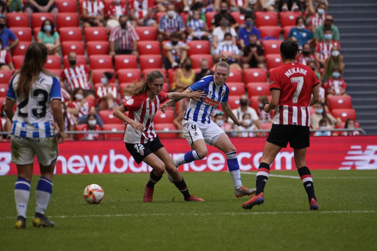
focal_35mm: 600
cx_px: 188
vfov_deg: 2.3
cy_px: 126
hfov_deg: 3.4
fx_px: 6279
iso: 2500
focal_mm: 400
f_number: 5.6
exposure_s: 1/2000
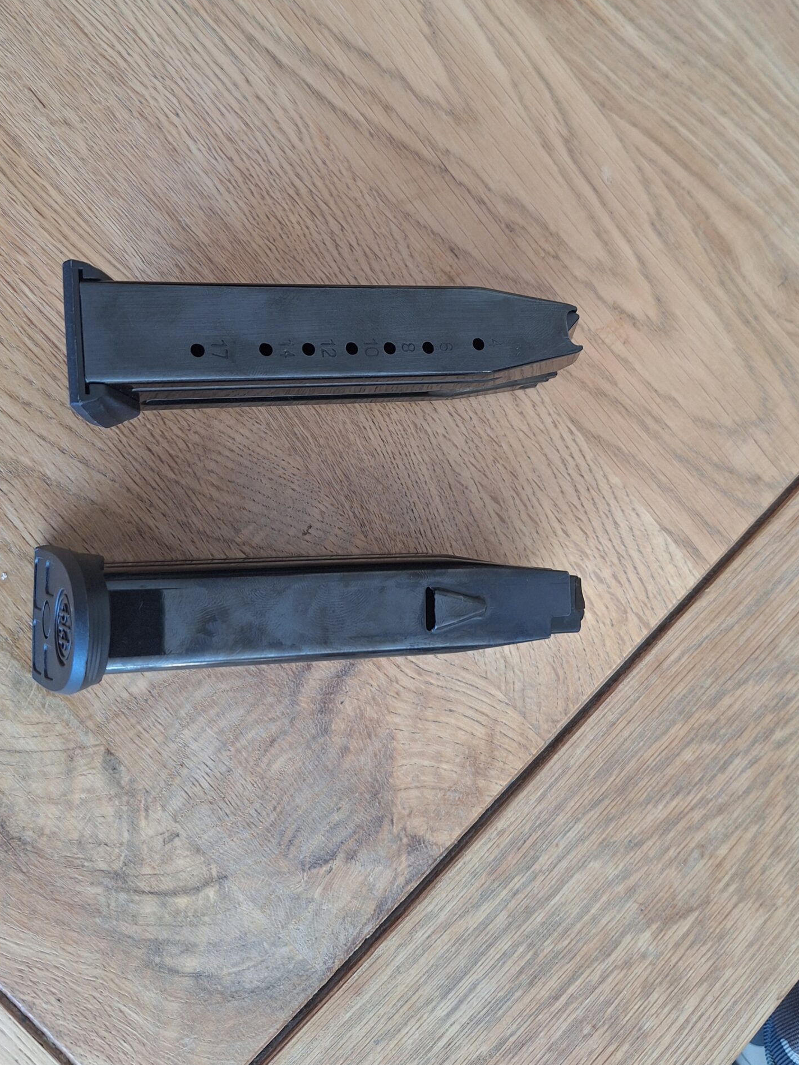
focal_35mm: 31
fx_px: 954
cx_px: 400
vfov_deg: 57.7
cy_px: 409
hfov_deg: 45.5
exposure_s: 1/50
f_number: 1.8
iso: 125
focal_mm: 5.54
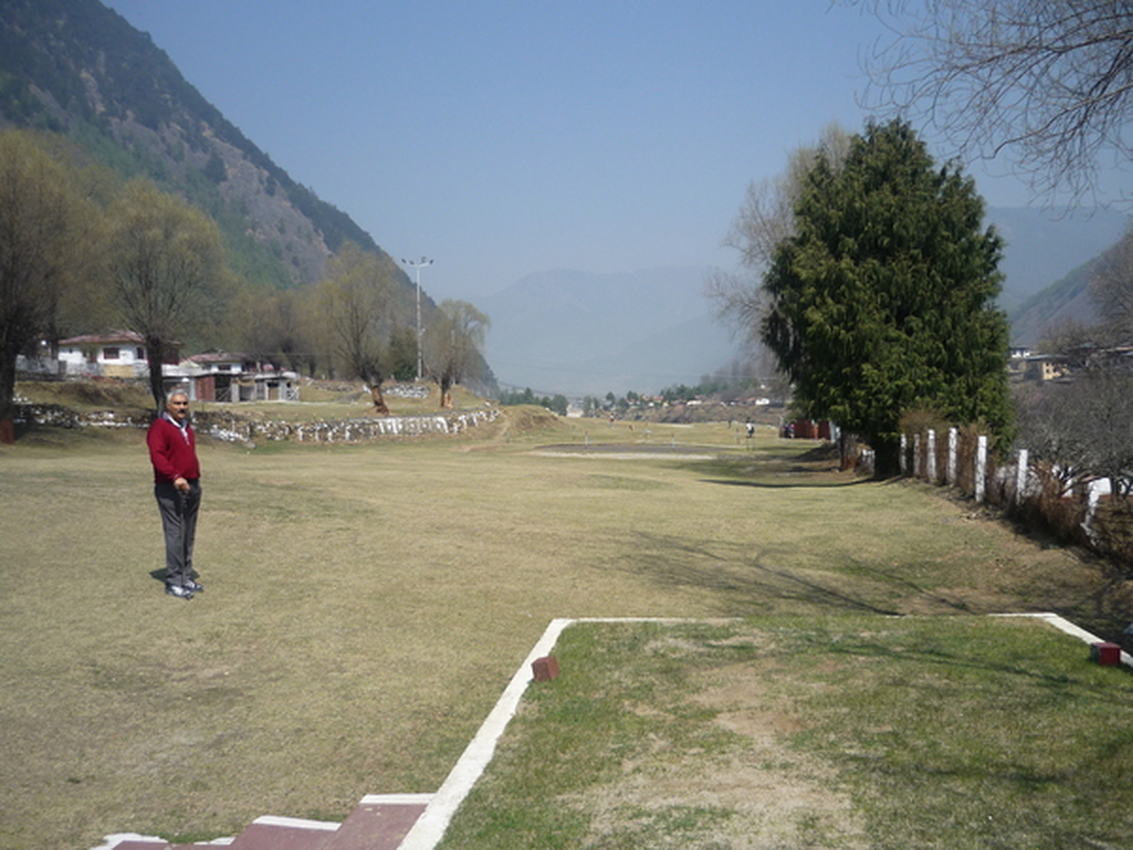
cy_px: 425
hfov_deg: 55.4
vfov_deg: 42.9
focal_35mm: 33
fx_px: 1080
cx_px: 566
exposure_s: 1/200
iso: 100
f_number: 8
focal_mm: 5.5
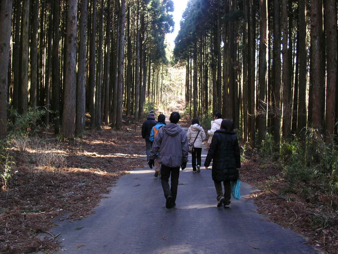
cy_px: 127
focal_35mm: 38
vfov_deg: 37.7
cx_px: 169
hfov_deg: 49.0
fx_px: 371
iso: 100
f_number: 2.8
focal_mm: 7.8
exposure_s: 1/45
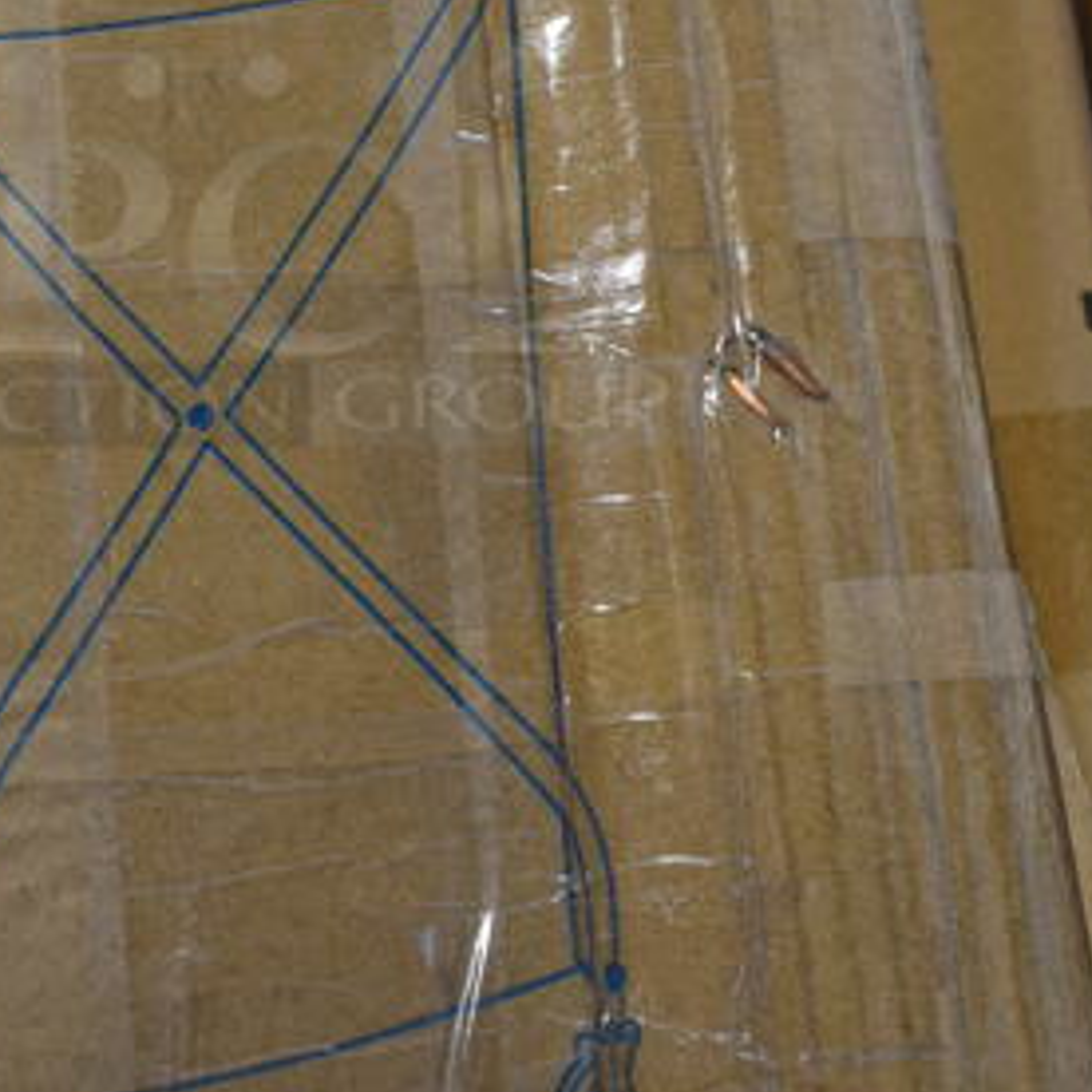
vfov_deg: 22.5
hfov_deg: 22.5
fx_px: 2712
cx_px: 265
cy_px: 239
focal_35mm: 76
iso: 180
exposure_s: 1/30
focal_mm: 18
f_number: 3.5
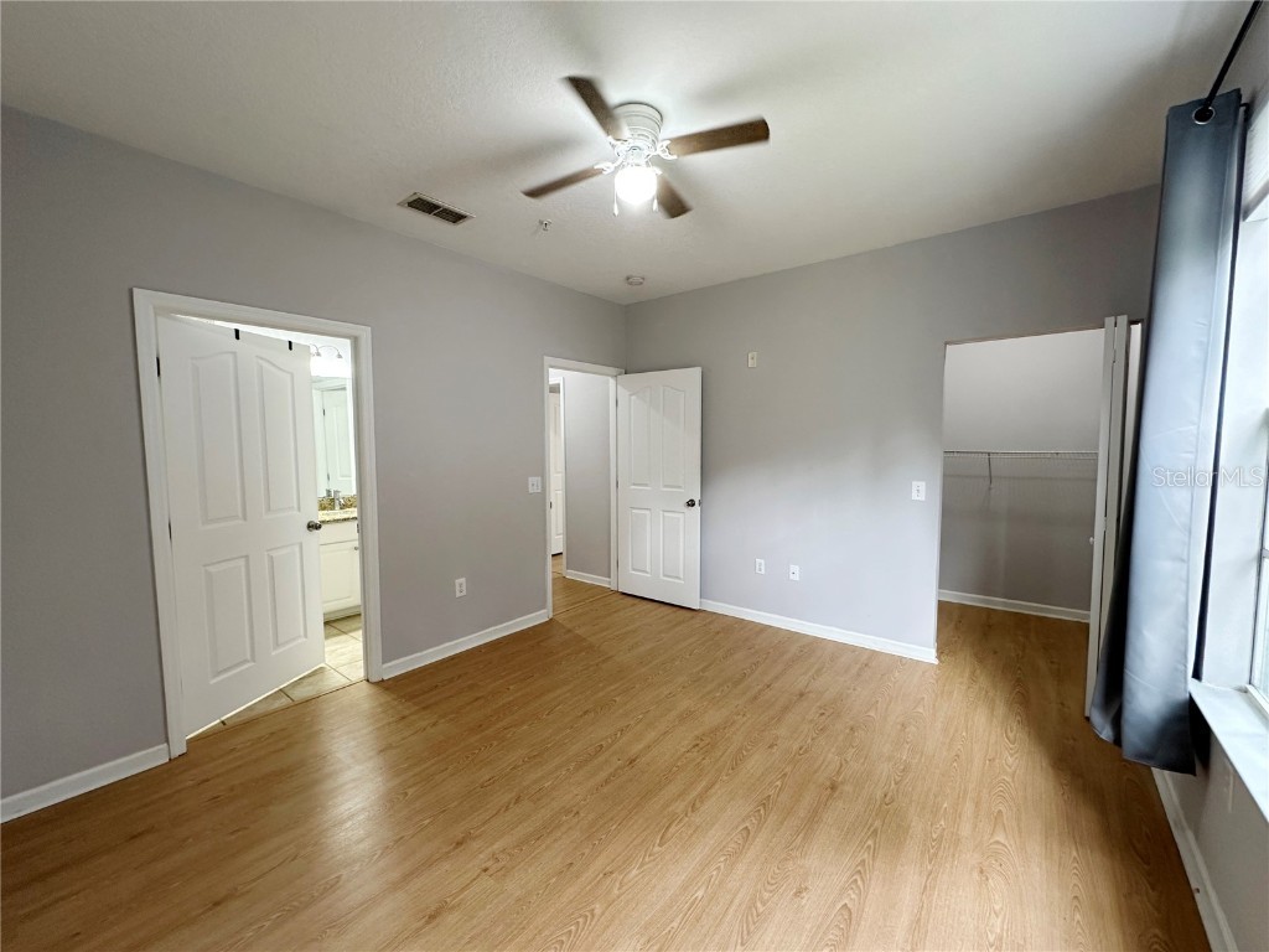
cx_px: 634
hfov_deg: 102.1
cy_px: 476
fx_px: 513
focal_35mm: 14
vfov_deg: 85.7
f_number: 2.2
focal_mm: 2.22
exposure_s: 1/60
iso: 160
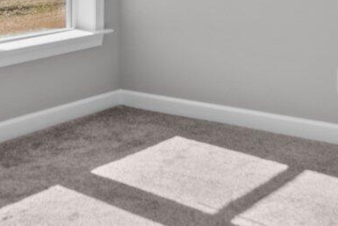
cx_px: 96
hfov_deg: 26.7
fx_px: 704
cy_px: -74
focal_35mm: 75
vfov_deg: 17.0
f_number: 7.1
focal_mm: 14
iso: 320
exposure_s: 1/50
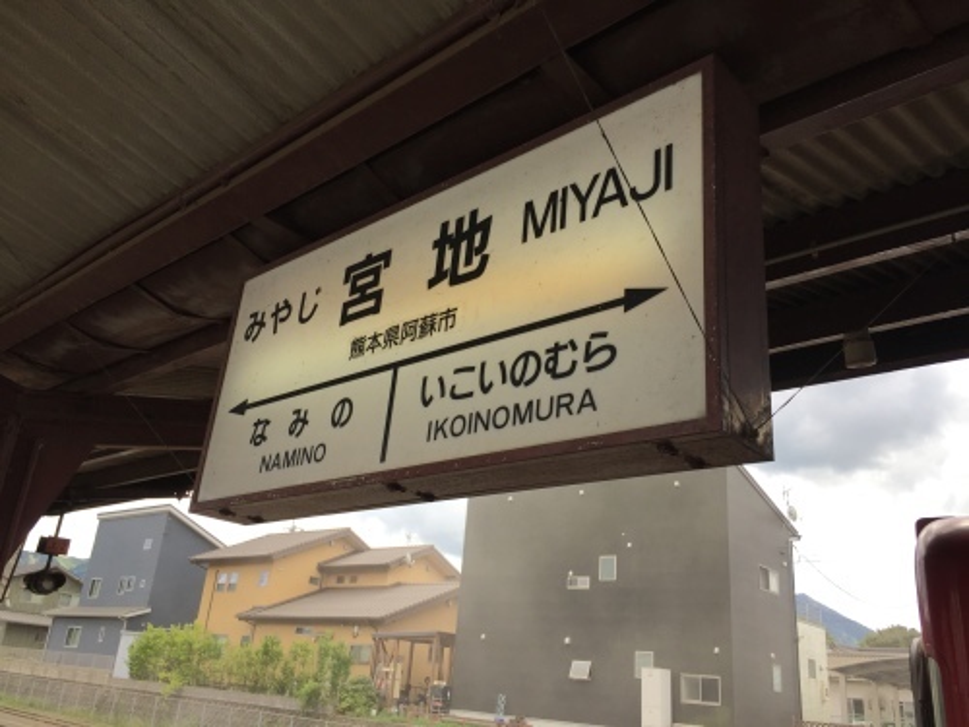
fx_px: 812
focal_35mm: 29
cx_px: 484
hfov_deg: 61.7
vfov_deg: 48.2
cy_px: 364
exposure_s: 1/599
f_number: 2.2
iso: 32
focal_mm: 4.15
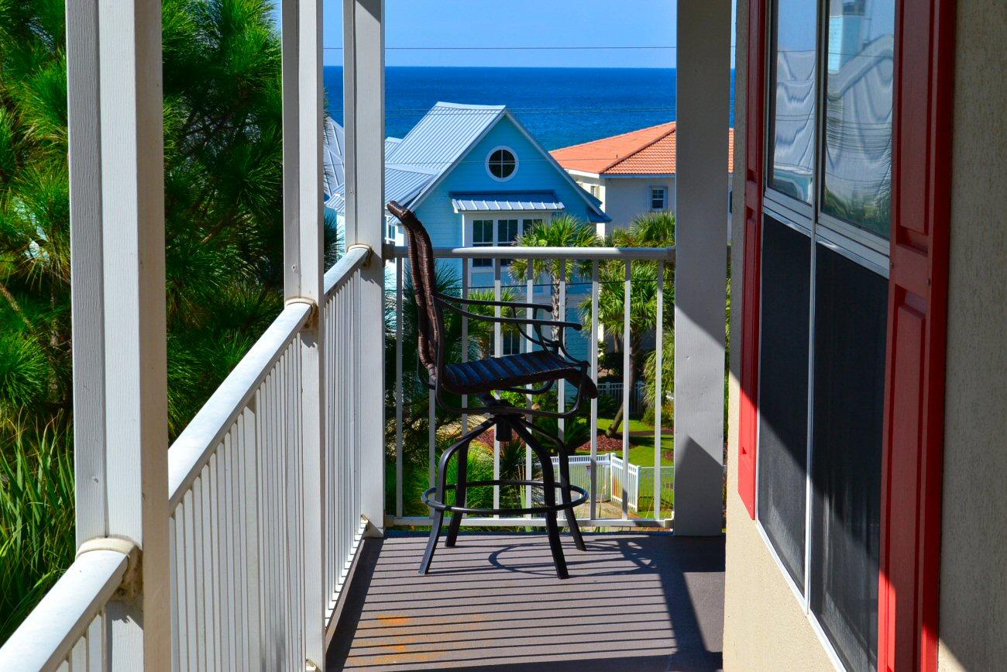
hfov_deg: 24.6
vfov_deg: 16.6
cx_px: 504
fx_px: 2308
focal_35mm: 82
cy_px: 336
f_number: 11
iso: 360
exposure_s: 1/500
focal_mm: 55
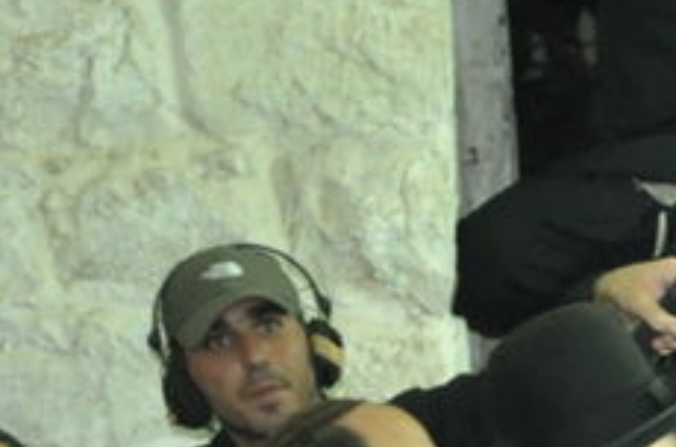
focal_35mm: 183
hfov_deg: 10.5
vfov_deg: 7.0
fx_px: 3427
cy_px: 1066
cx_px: 1279
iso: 2000
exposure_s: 1/60
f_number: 2.8
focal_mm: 20
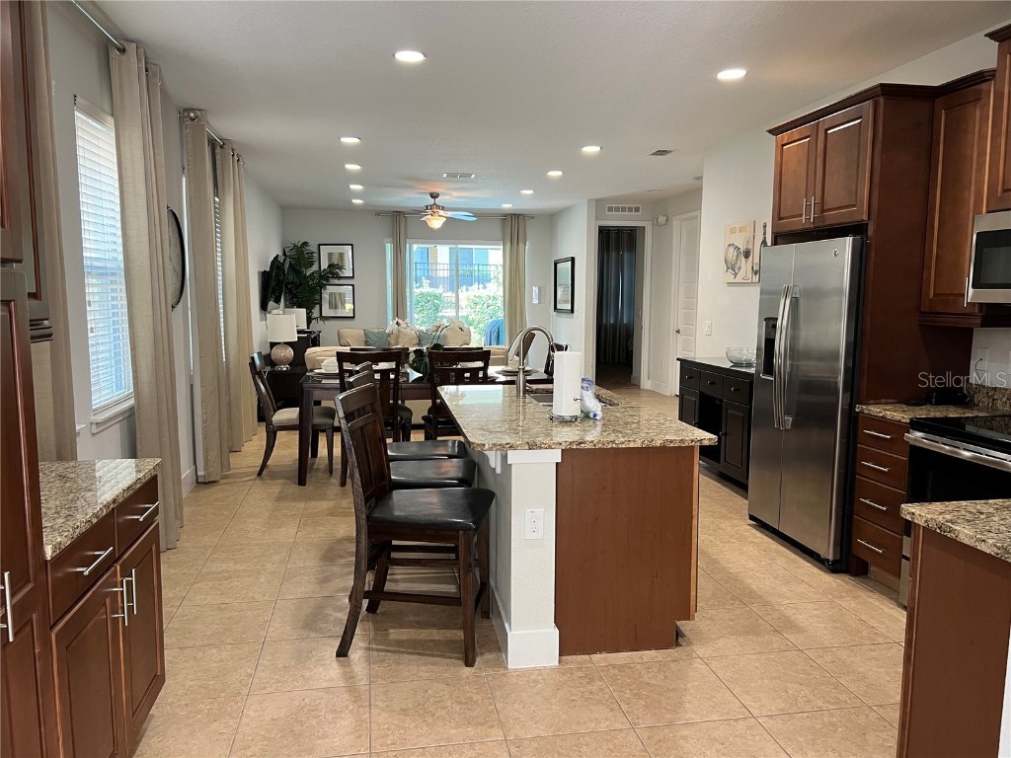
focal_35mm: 26
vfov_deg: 53.1
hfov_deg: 67.3
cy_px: 379
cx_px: 506
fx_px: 759
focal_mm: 5.7
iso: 160
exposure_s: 1/60
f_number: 1.5
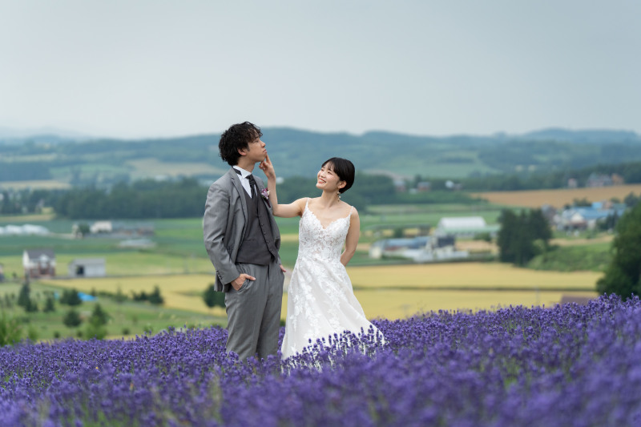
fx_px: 2047
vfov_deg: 11.9
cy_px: 214
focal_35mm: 115
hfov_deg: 17.8
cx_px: 320
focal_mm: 115
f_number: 2.8
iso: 500
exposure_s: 1/4000
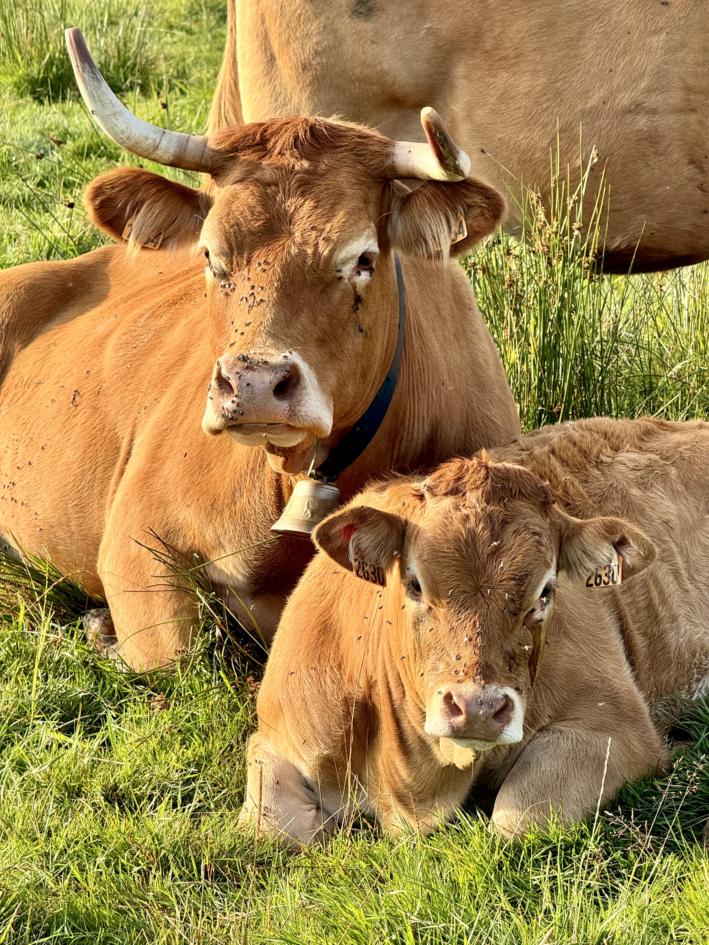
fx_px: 3277
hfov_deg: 12.3
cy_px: 472
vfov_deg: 16.4
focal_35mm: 120
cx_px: 354
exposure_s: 1/261
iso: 50
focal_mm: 15.66
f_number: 2.8
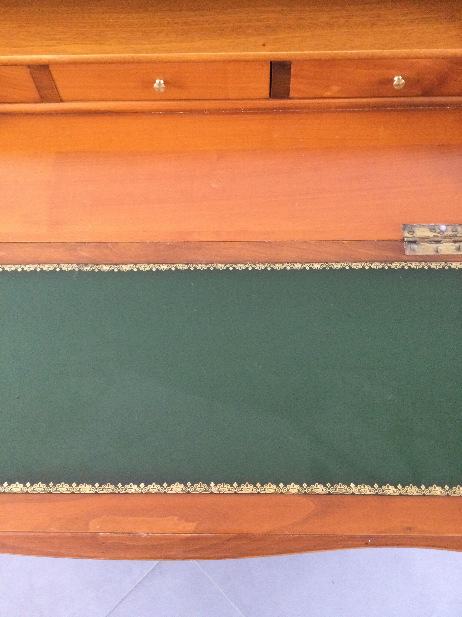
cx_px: 231
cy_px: 308
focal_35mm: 31
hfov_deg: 45.4
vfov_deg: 58.4
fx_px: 552
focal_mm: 3.3
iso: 250
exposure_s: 1/17
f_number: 2.4
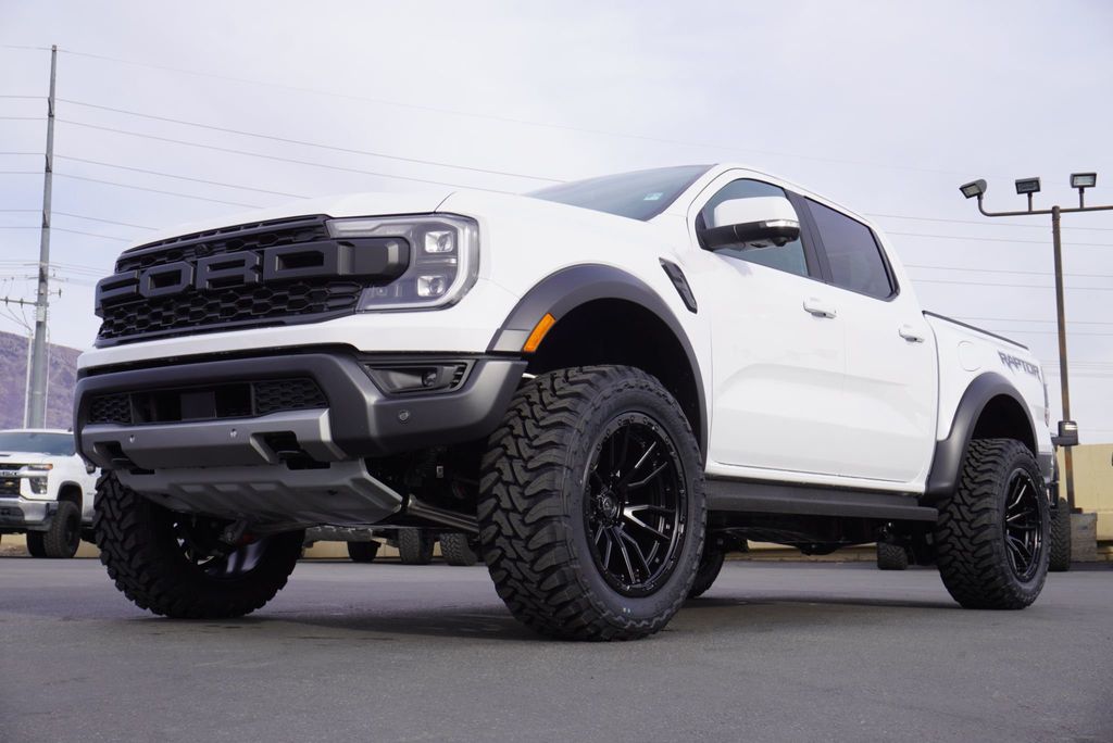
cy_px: 372
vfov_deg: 30.9
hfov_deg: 44.9
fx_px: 1346
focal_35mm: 44
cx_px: 556
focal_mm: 29
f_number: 9
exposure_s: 1/100
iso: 100
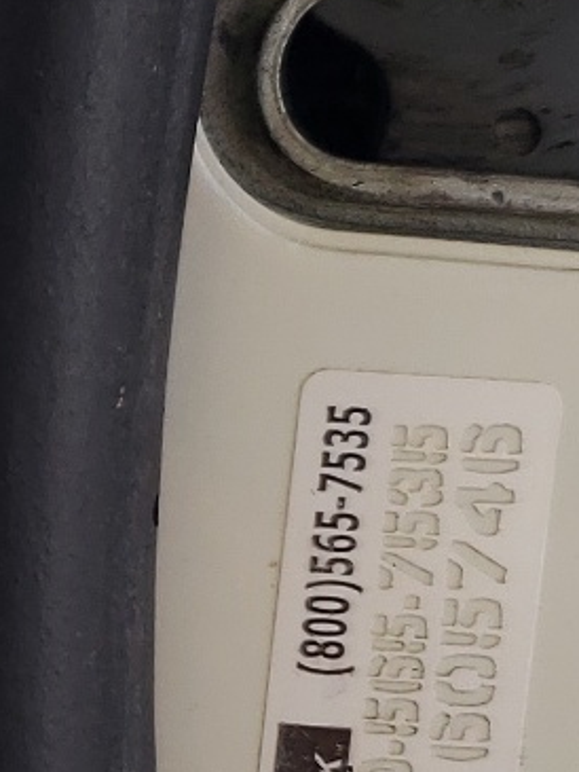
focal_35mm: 152
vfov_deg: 12.9
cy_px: 600
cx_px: -653
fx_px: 3388
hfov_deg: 9.1
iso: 50
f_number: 1.5
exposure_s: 1/120
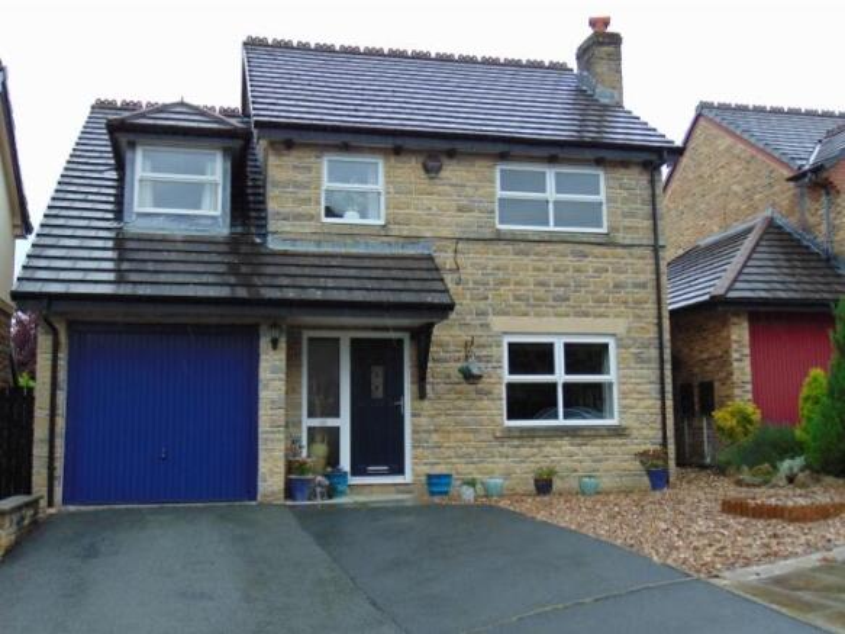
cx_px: 422
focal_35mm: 39
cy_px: 317
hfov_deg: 47.9
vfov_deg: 36.8
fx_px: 952
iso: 80
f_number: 3.3
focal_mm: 6.9
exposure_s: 1/125
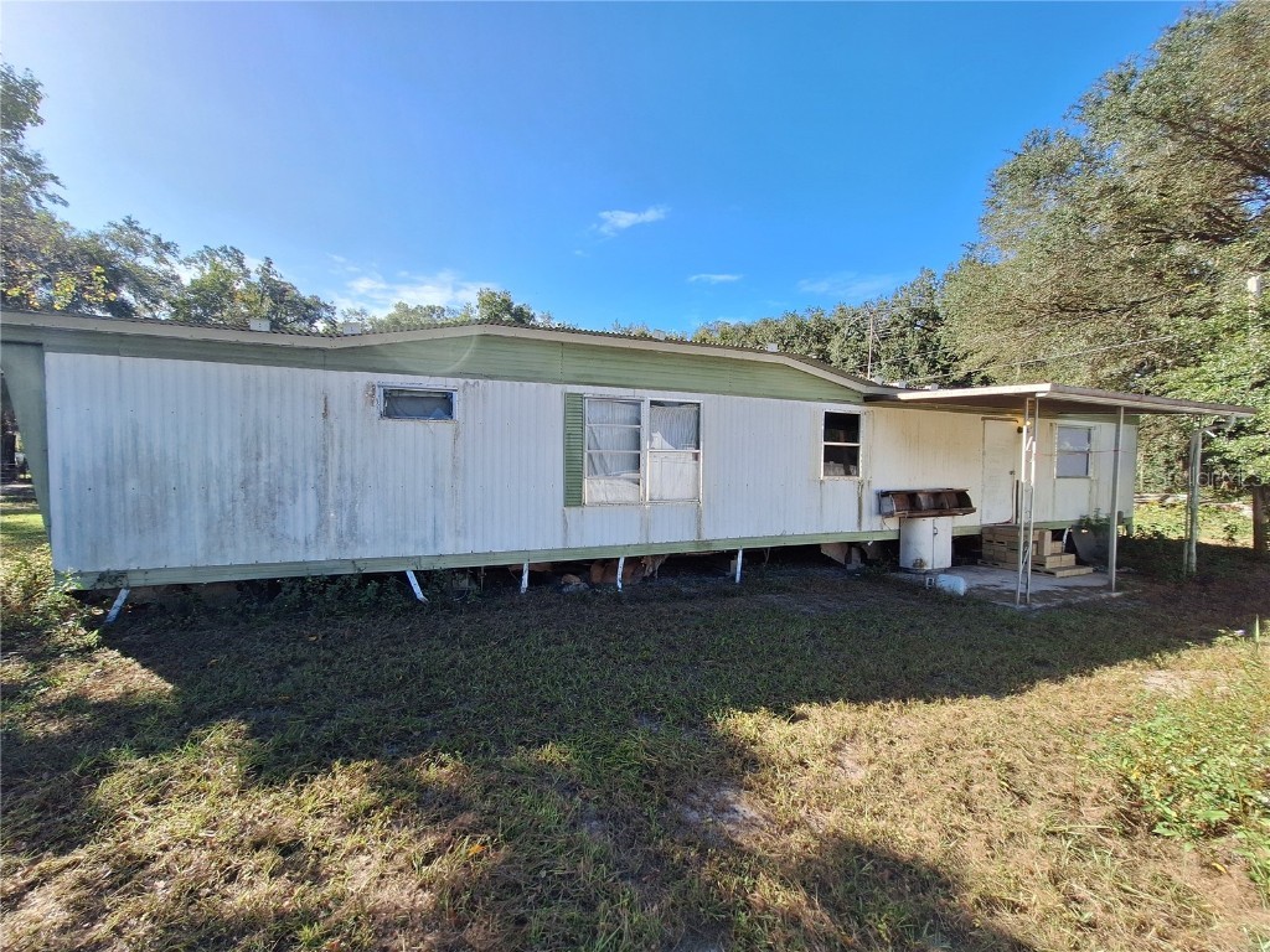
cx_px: 635
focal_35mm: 13
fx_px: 477
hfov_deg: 106.2
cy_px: 476
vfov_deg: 89.9
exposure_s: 1/1460
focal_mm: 1.74
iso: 40
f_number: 2.2
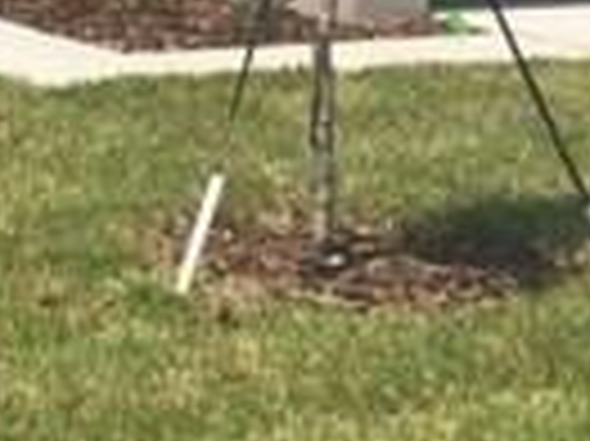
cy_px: -238
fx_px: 2418
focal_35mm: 142
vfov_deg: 10.1
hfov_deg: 13.7
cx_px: 14
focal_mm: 4.15
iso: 32
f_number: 2.2
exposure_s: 1/2475
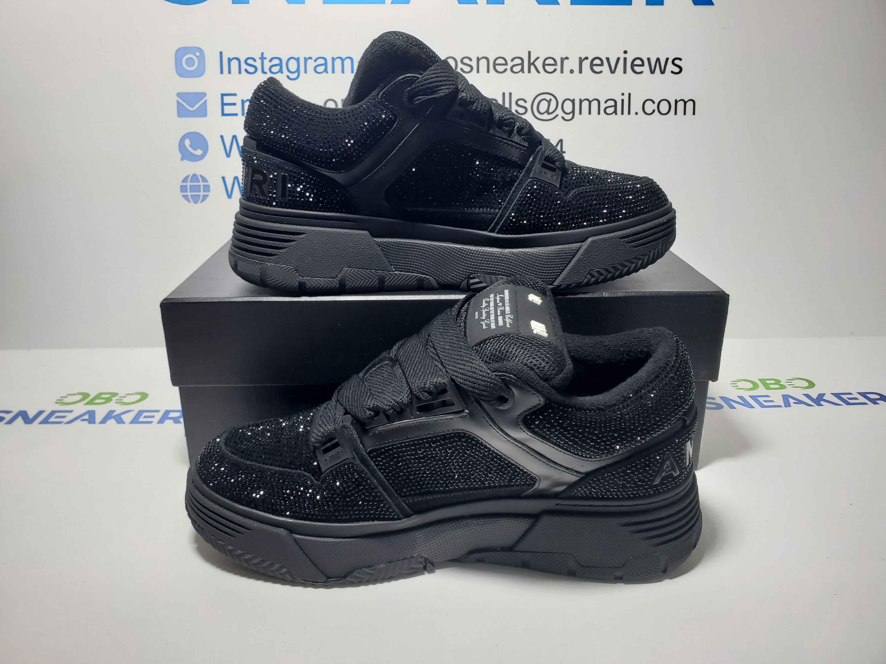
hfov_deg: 67.3
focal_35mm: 26
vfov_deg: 53.1
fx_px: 665
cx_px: 443
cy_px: 332
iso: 50
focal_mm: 4.3
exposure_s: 1/148
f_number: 2.4
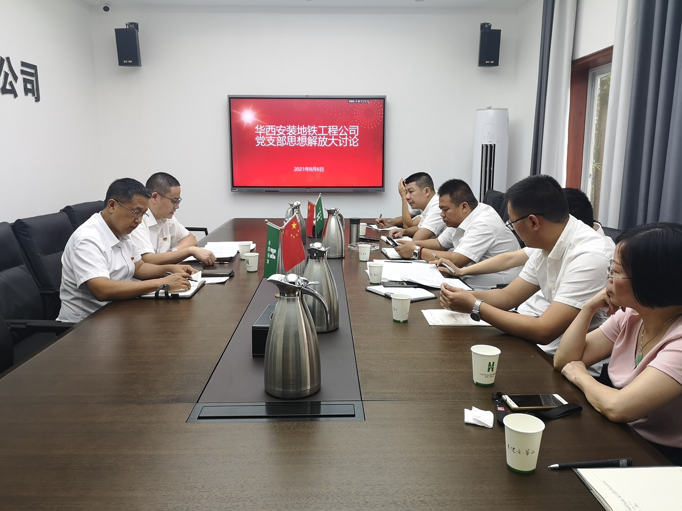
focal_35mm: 27
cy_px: 256
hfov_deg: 65.3
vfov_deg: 51.4
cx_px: 341
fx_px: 532
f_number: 1.8
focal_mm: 5.58
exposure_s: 1/50
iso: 64
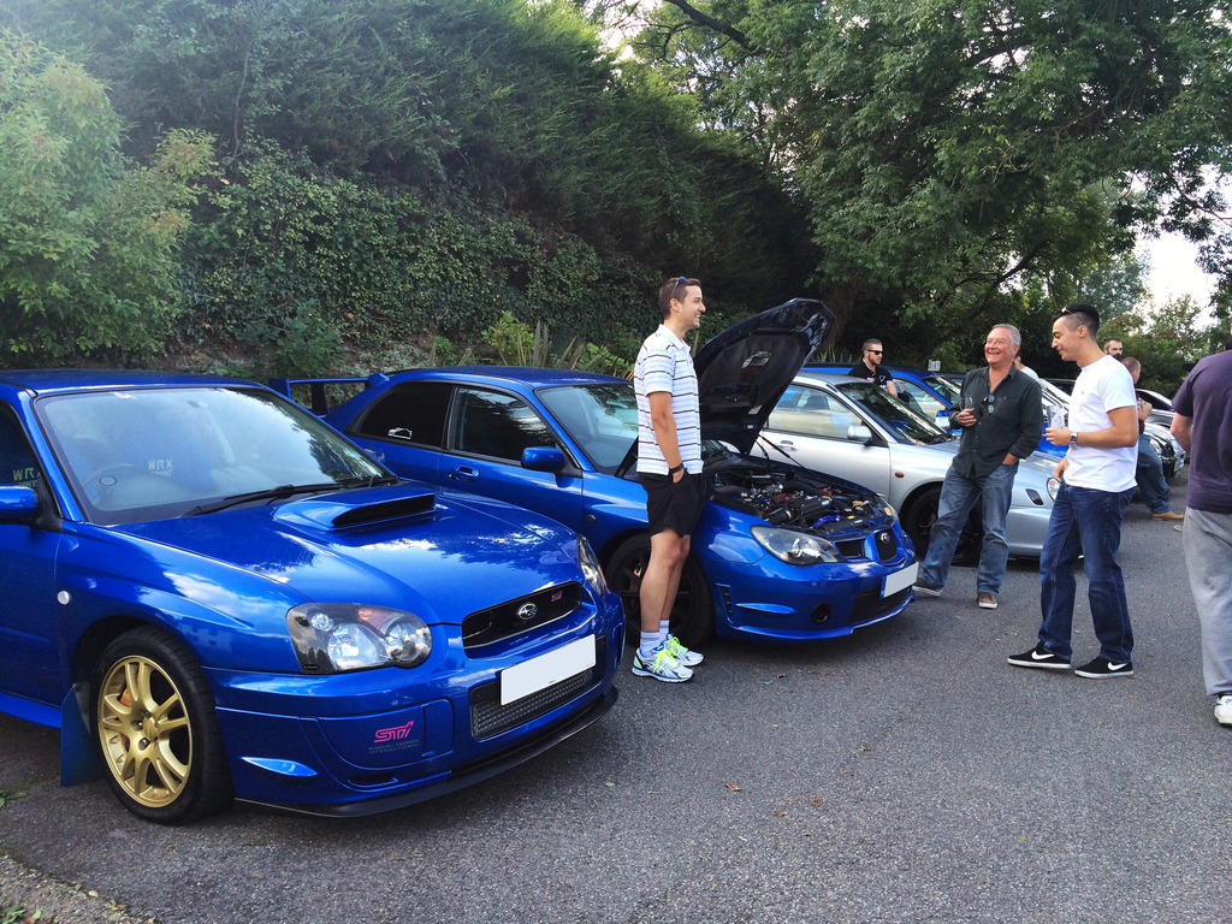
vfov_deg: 46.8
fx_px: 1068
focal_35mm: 30
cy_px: 462
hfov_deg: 60.0
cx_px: 616
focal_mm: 4.12
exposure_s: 1/250
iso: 32
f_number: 2.2
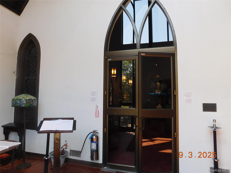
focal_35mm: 23
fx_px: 153
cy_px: 86
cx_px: 116
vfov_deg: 58.9
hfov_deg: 73.9
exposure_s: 1/100
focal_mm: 4
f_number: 3
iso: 125
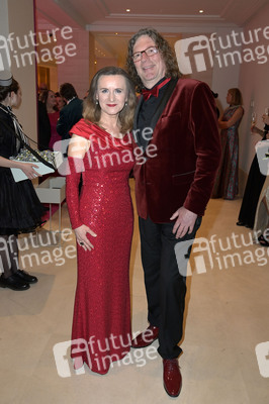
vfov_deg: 60.3
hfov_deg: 42.3
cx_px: 134
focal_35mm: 31
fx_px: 348
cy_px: 202
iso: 2000
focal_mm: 31
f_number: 5
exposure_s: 1/80
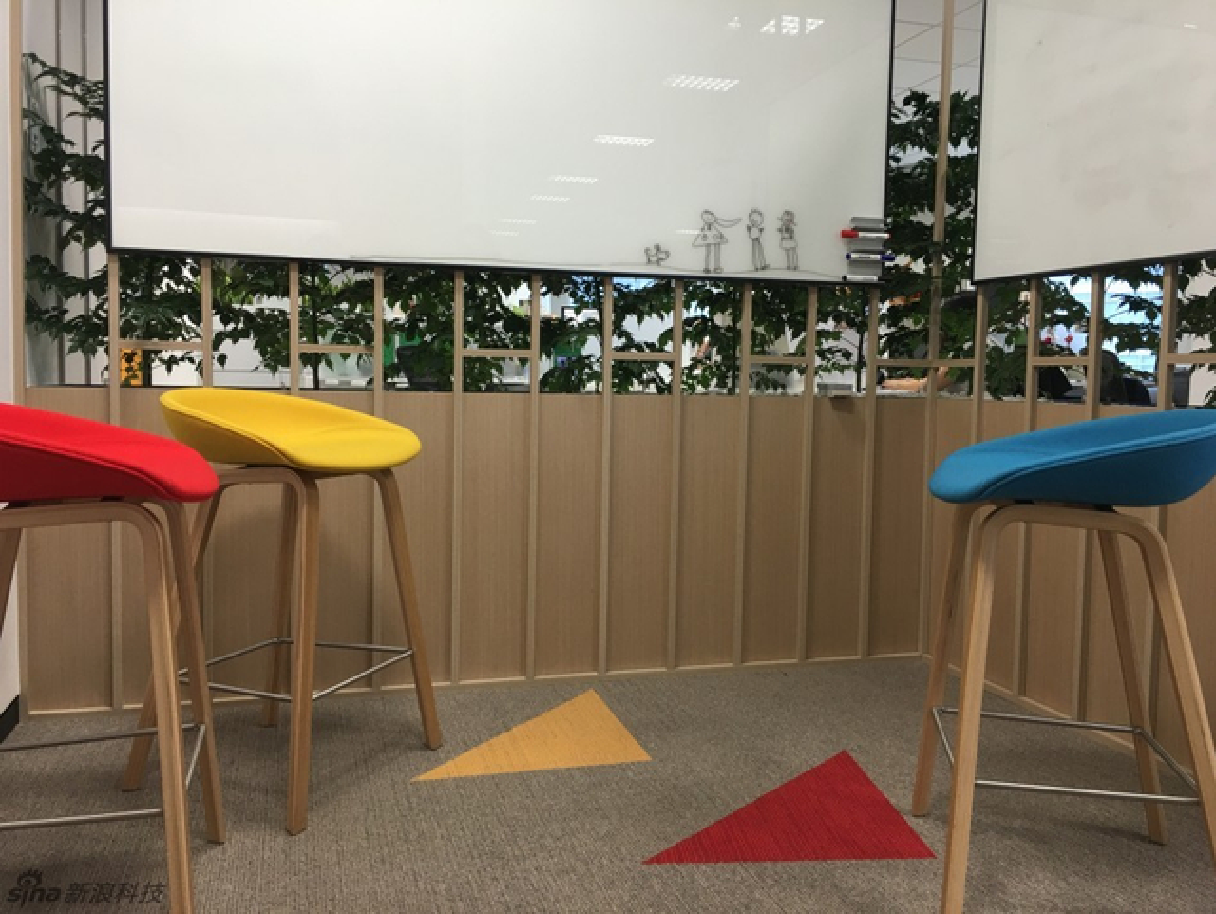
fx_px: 1019
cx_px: 608
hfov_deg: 61.6
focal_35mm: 29
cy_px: 457
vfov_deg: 48.3
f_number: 2.2
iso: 32
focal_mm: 4.15
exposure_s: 1/17
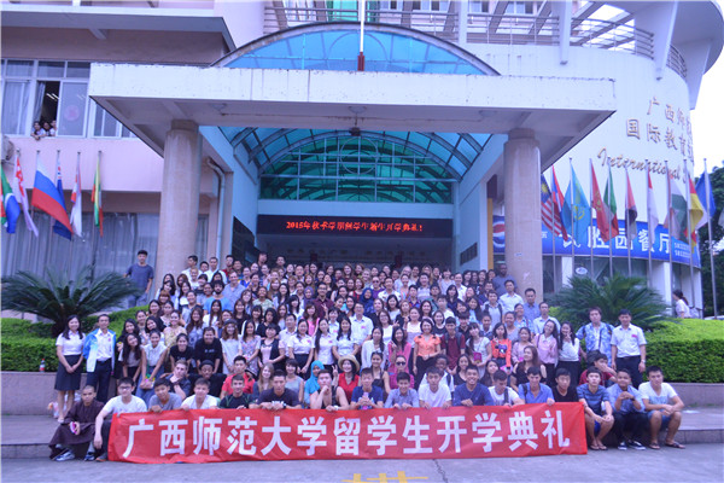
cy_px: 242
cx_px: 362
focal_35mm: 27
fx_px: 543
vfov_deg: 47.9
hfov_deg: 67.4
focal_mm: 18
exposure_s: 1/1000
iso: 1600
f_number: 4.8
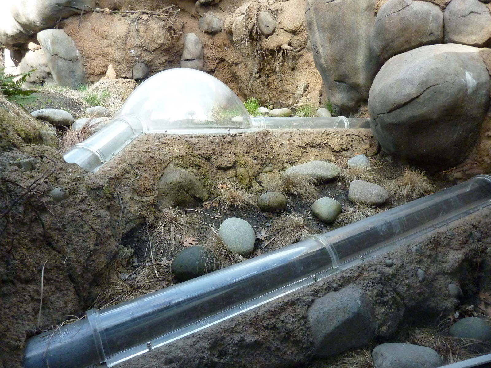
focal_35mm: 25
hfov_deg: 69.4
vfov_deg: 54.9
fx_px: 355
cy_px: 184
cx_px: 246
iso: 400
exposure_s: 1/320
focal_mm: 4.1
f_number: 3.3
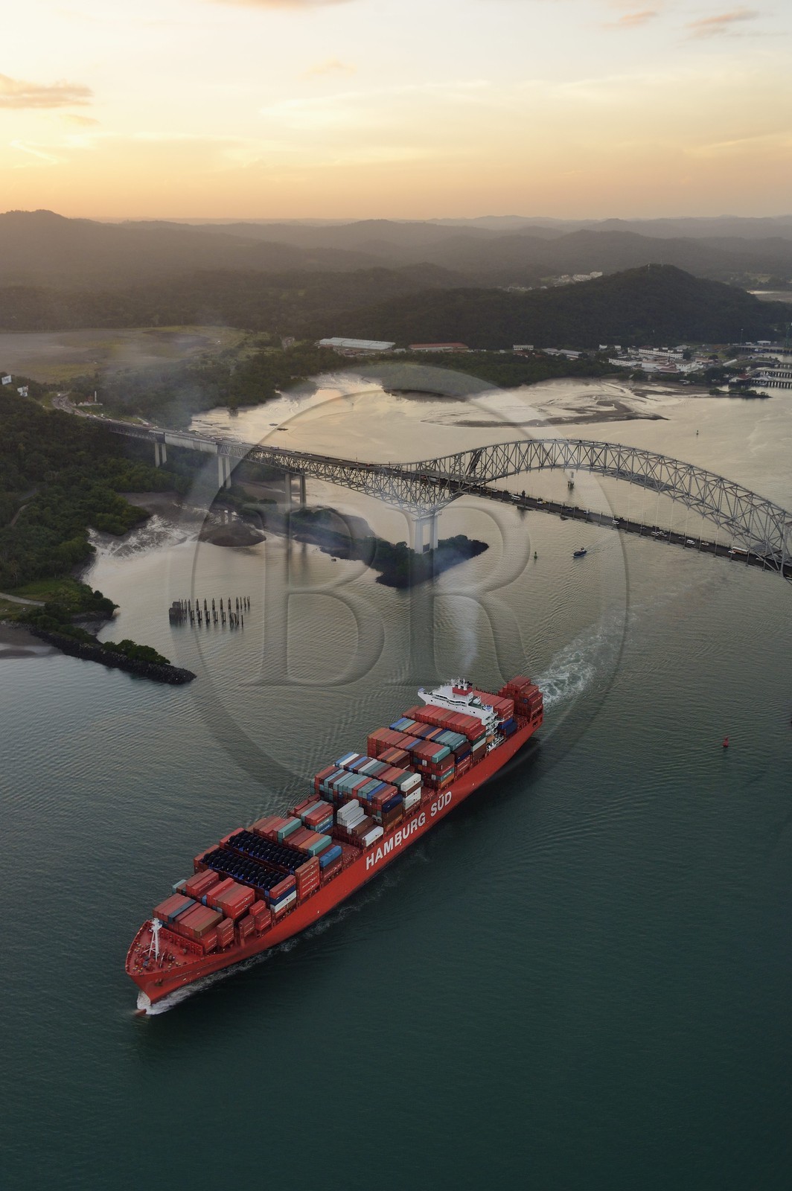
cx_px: 396
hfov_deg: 41.0
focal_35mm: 32
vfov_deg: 58.8
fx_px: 1058
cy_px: 596
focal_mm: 32
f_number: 6.3
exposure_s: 1/200
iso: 800
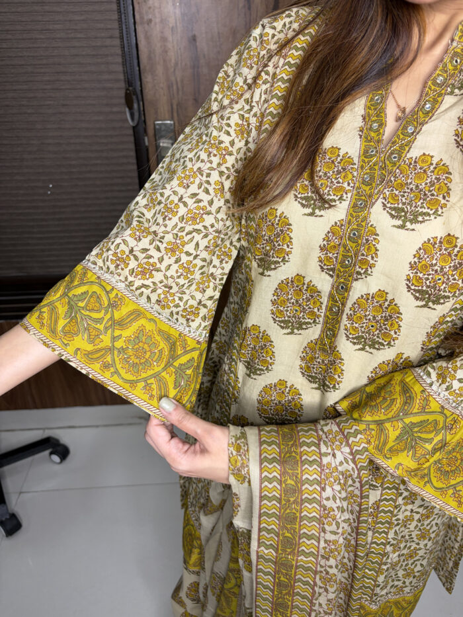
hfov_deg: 53.1
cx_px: 232
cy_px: 308
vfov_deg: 67.3
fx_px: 464
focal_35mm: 26
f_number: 1.6
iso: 80
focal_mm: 5.96
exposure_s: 1/50
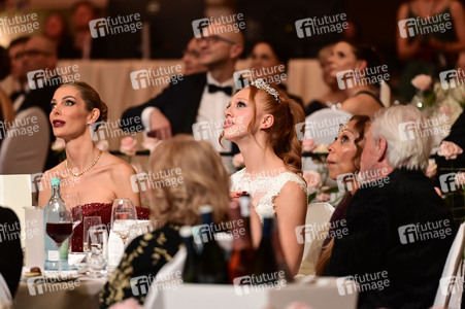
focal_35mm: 200
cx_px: 232
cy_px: 154
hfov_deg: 10.3
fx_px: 2581
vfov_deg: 6.9
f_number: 2.8
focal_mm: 200
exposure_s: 1/250
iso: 2800
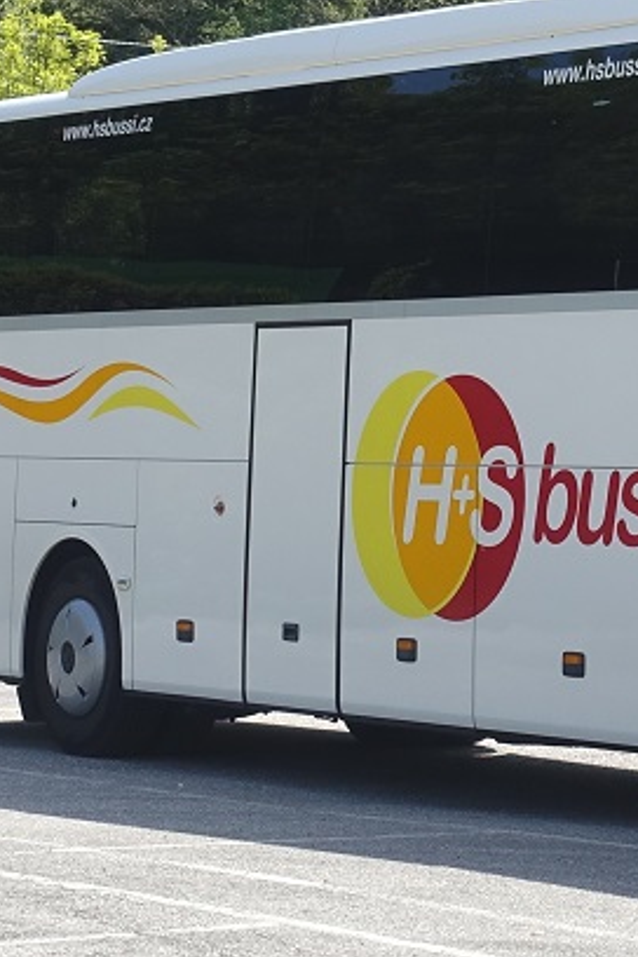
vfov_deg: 13.3
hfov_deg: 8.9
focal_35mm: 152
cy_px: -35
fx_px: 4040
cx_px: 751
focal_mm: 17.27
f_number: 5.6
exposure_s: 1/400
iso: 125
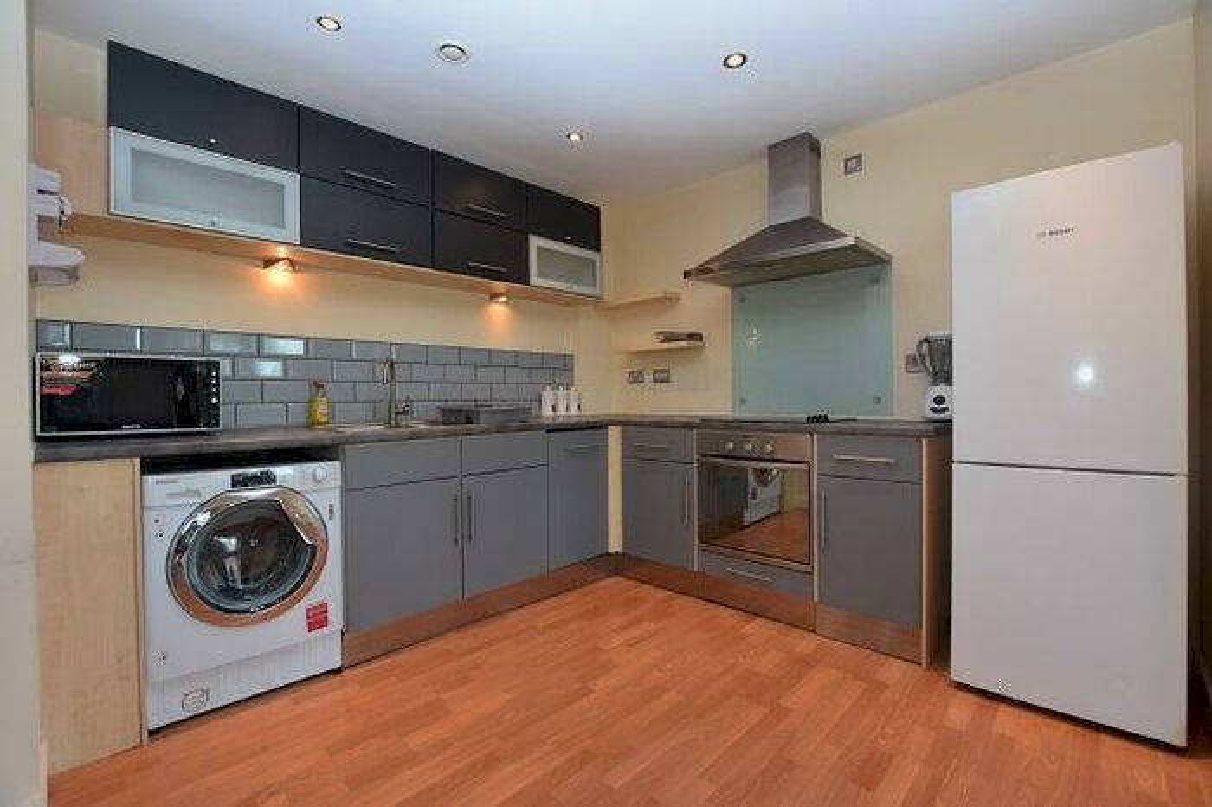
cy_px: 404
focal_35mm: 15
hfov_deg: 100.4
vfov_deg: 77.3
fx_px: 505
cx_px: 606
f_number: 5
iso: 800
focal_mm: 10
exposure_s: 1/100
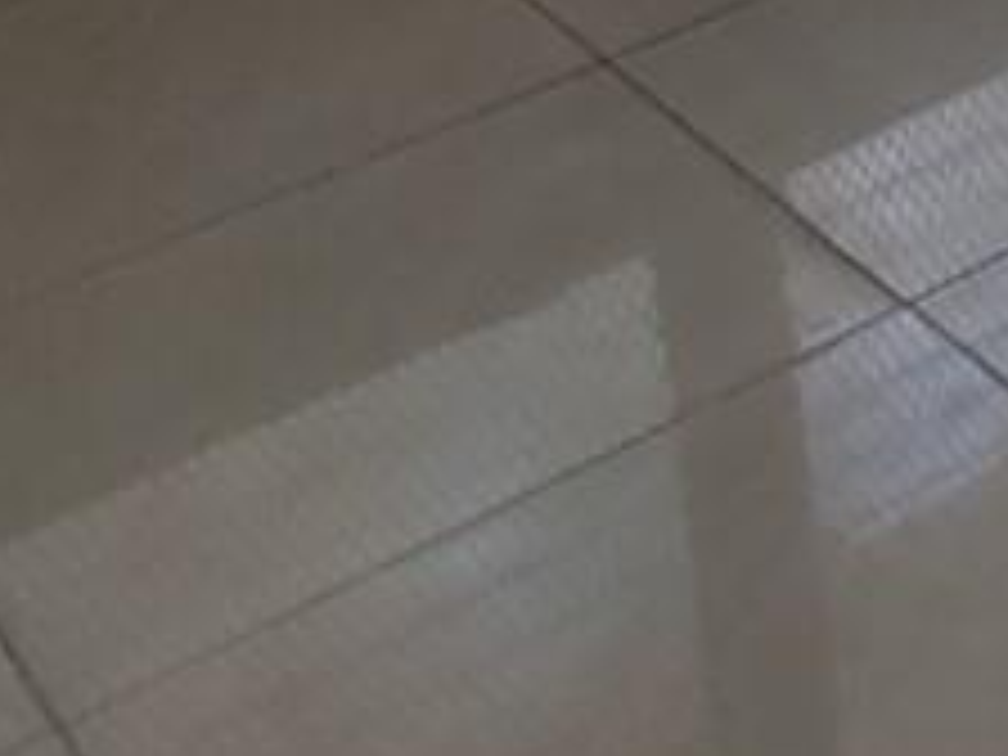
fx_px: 3116
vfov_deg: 11.7
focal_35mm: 107
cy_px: -950
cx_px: 2133
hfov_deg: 14.5
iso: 250
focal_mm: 1.78
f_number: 1.9
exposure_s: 1/24
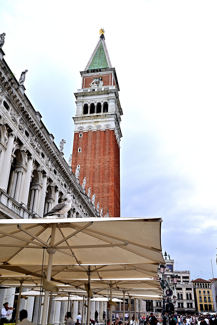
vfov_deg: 61.9
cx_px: 108
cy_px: 162
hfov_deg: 43.6
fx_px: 271
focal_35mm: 30
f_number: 9
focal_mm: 30
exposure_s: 1/13
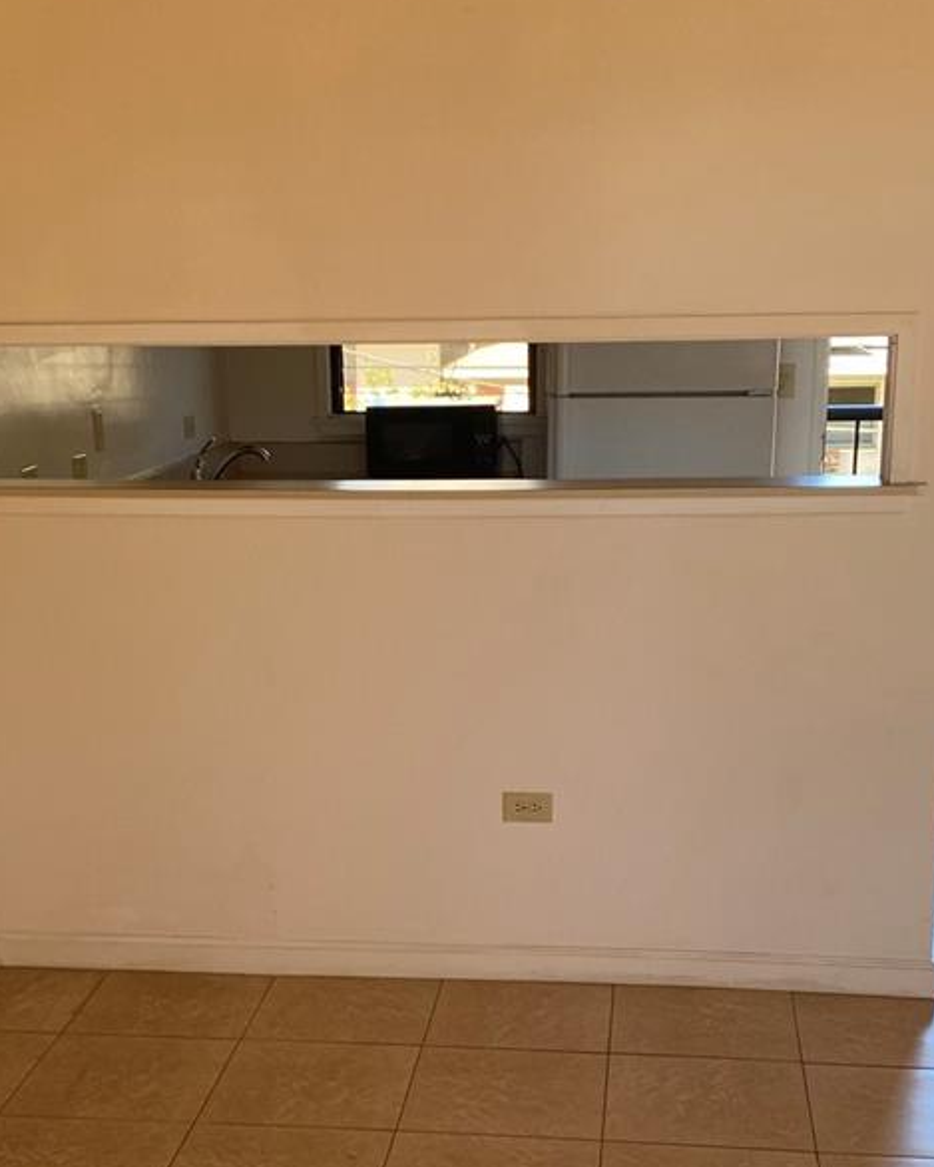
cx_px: 440
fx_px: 1796
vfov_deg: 35.2
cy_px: 878
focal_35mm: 52
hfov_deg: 29.1
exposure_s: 1/122
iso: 64
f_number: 1.8
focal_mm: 4.25
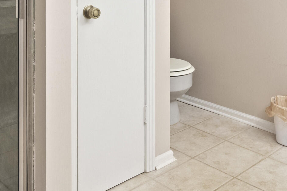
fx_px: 391
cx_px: 202
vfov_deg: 24.3
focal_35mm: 49
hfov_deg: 39.6
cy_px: -53
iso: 1000
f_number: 9
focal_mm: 16
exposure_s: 1/4
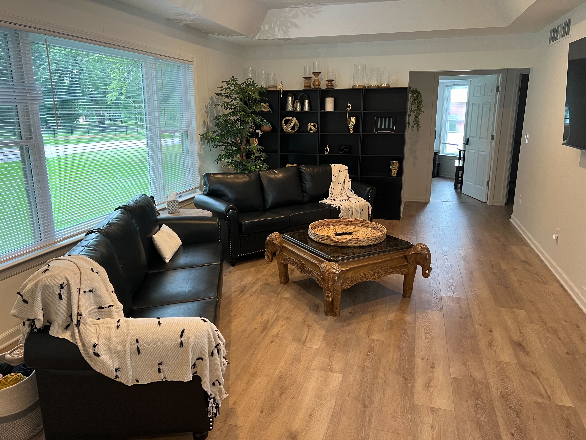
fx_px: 440
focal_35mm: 26
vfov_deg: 53.1
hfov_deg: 67.3
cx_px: 293
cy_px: 220
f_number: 1.5
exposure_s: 1/84
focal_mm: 5.7
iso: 125
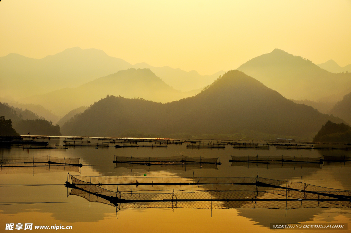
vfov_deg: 20.1
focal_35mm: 68
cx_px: 176
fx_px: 657
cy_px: 116
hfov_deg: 29.9
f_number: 8
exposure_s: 1/640
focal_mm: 45
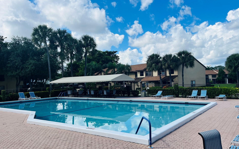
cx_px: 120
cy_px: 81
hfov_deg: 64.6
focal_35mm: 29
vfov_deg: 43.1
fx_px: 189
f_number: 1.6
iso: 50
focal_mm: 5.1
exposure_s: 1/4149
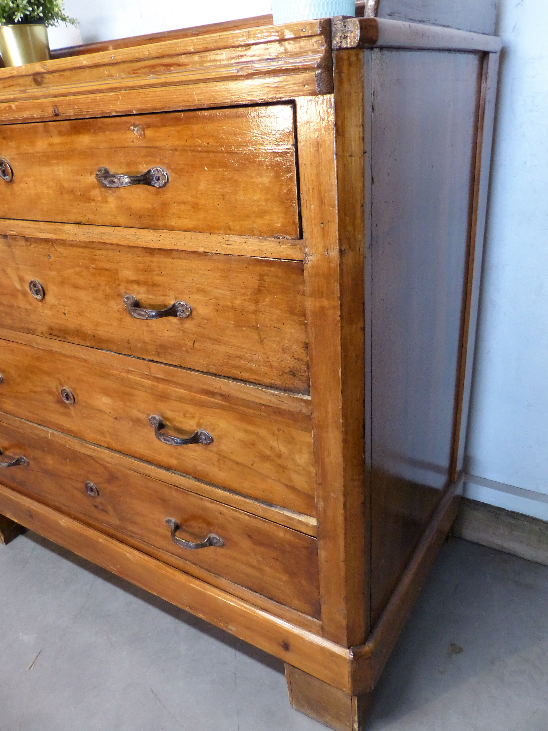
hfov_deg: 53.1
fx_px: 549
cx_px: 274
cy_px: 366
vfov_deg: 67.3
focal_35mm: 26
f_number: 2.8
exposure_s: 1/15
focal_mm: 4.5
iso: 400
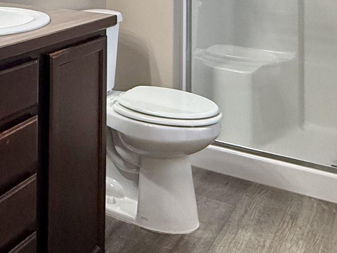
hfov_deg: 34.9
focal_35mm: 54
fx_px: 526
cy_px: -88
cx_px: 93
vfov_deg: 23.4
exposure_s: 1/60
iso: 200
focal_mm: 2.22
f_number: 2.2
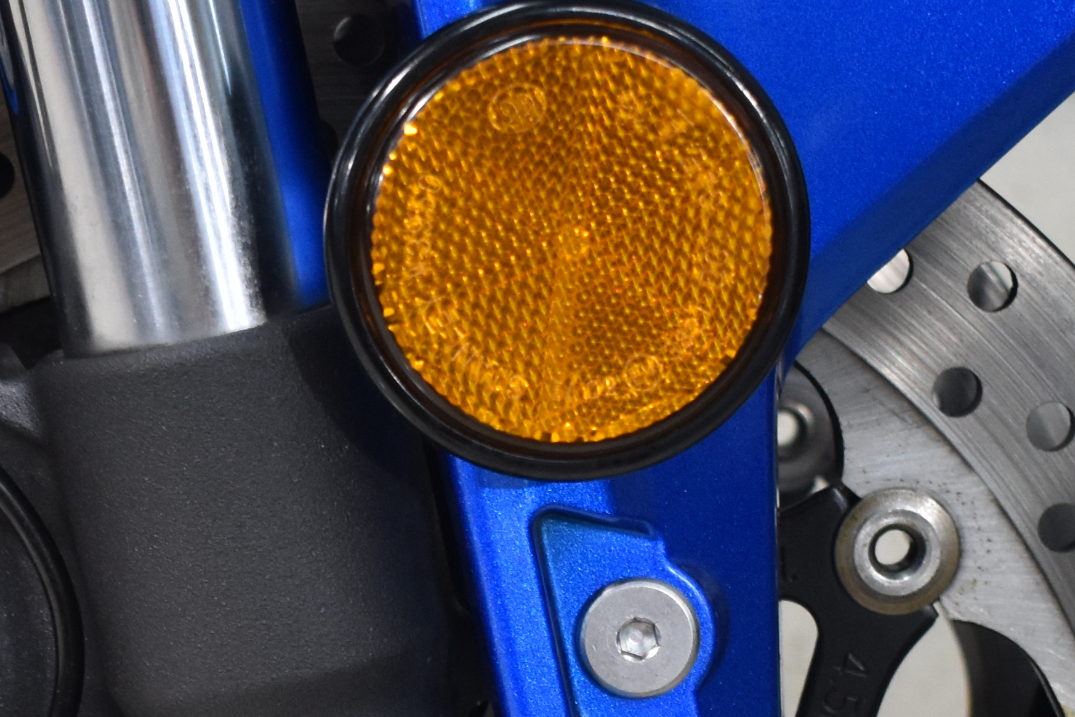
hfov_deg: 15.3
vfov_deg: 10.0
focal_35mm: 134
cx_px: 345
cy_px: 999
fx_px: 4001
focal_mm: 26
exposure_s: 1/50
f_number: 4
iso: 800
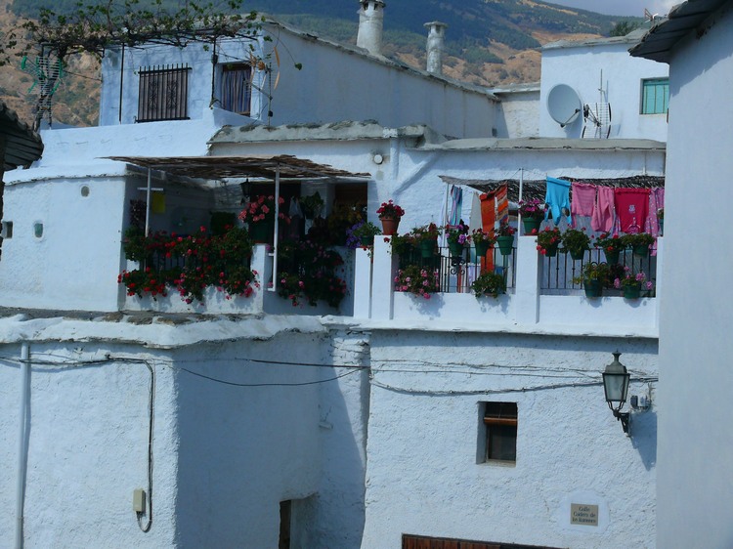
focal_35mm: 74
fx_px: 1566
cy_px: 274
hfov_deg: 26.3
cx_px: 366
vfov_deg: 19.9
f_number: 5.6
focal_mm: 15.6
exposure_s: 1/200
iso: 100
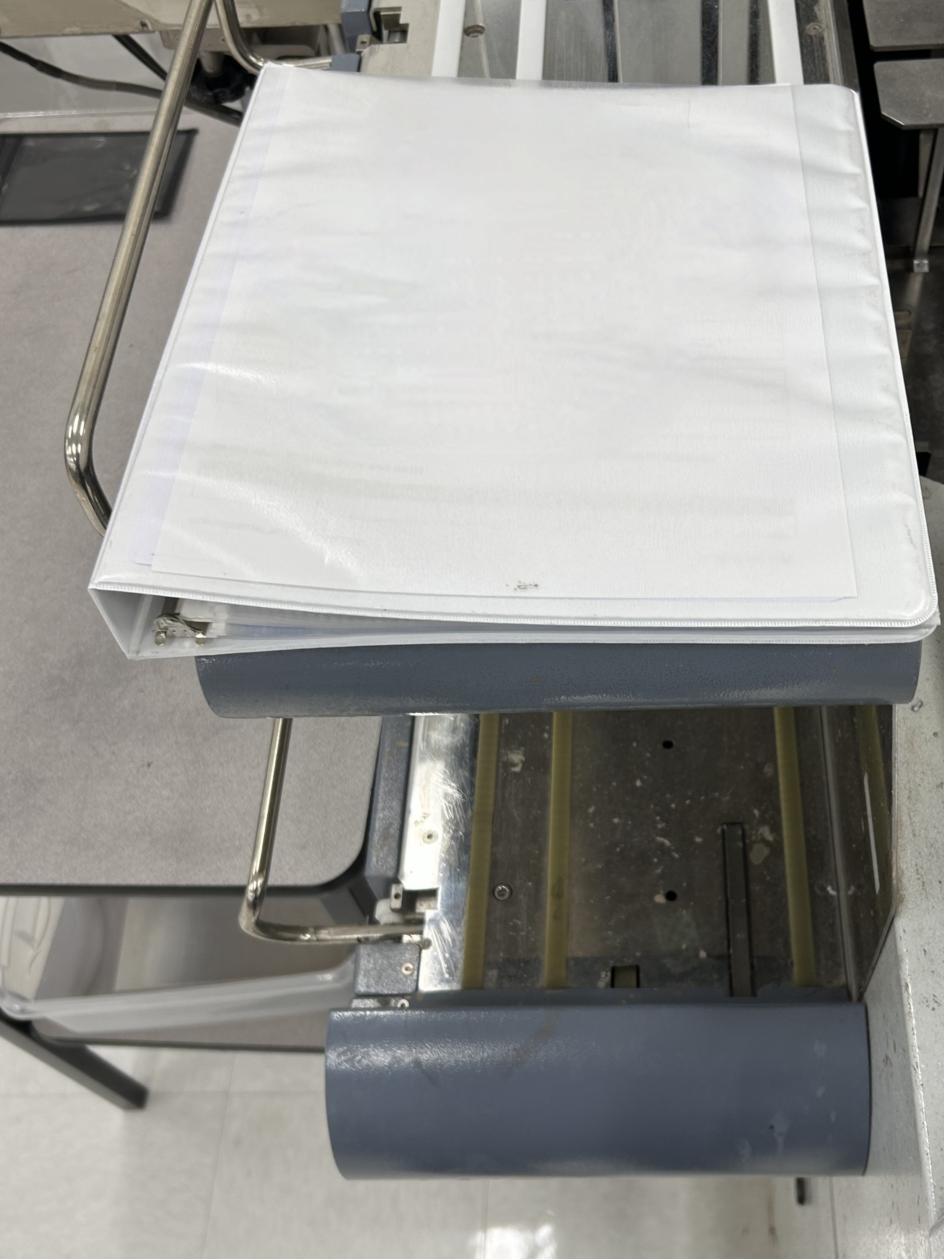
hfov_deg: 40.4
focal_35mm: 35
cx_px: 599
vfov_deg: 52.6
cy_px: 643
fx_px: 1273
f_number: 1.5
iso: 50
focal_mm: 5.7
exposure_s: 1/100
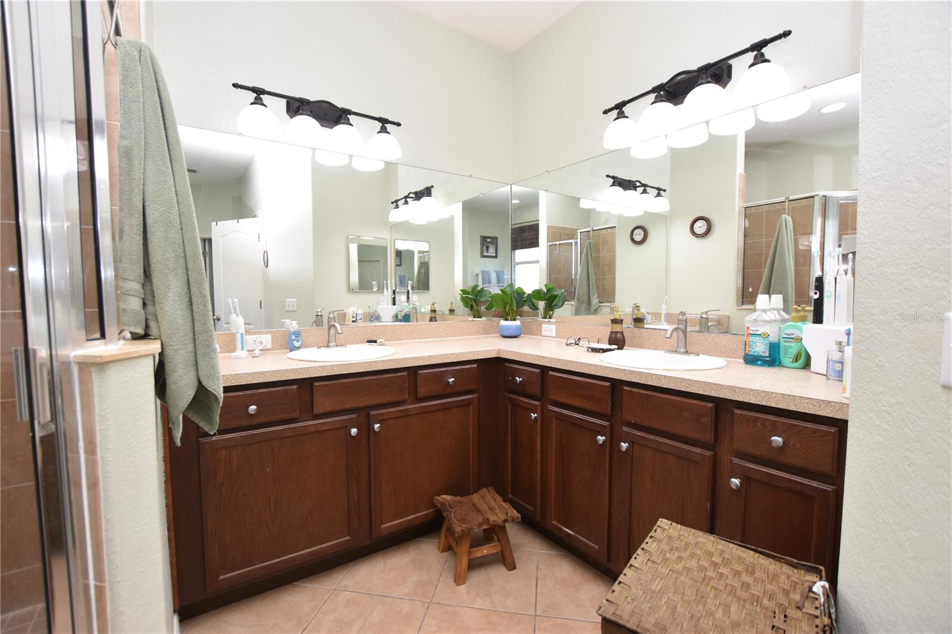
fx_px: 397
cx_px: 476
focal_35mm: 15
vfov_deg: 77.3
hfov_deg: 100.4
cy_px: 317
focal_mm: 10
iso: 200
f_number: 4.5
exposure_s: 1/80
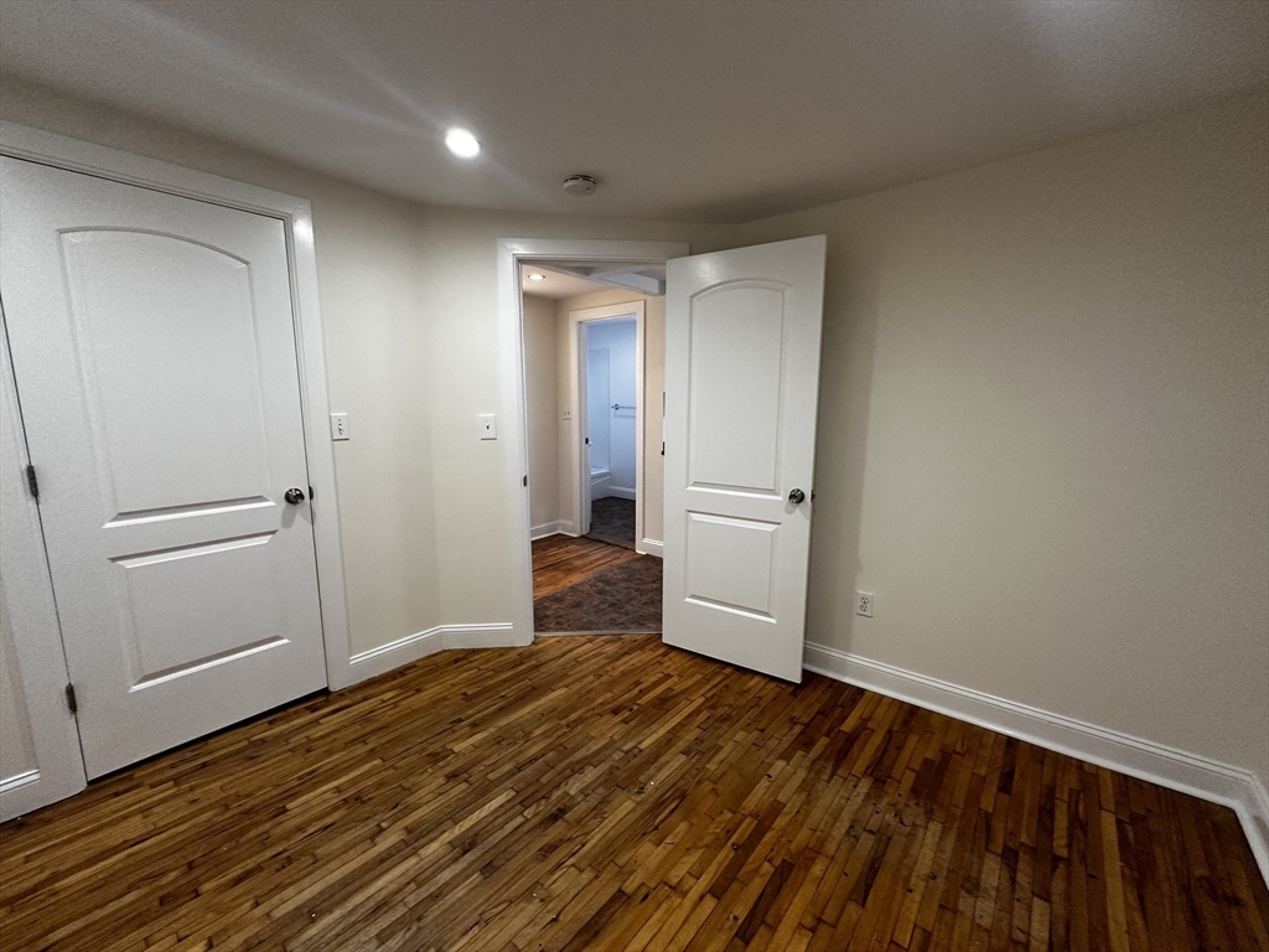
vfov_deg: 85.7
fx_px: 513
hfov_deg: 102.1
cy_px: 476
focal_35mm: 14
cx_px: 634
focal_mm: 2.22
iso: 250
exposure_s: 1/60
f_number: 2.2
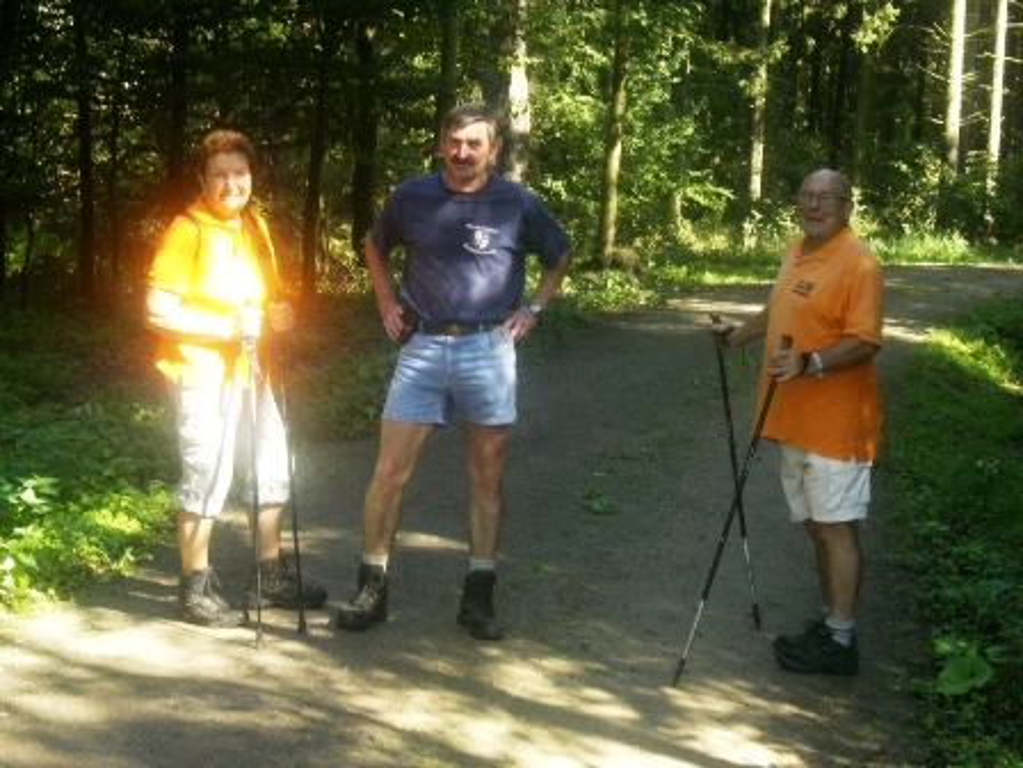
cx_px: 512
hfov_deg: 28.6
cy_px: 384
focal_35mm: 68
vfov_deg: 21.6
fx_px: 2010
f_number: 4.1
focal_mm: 11.34
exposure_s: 1/125
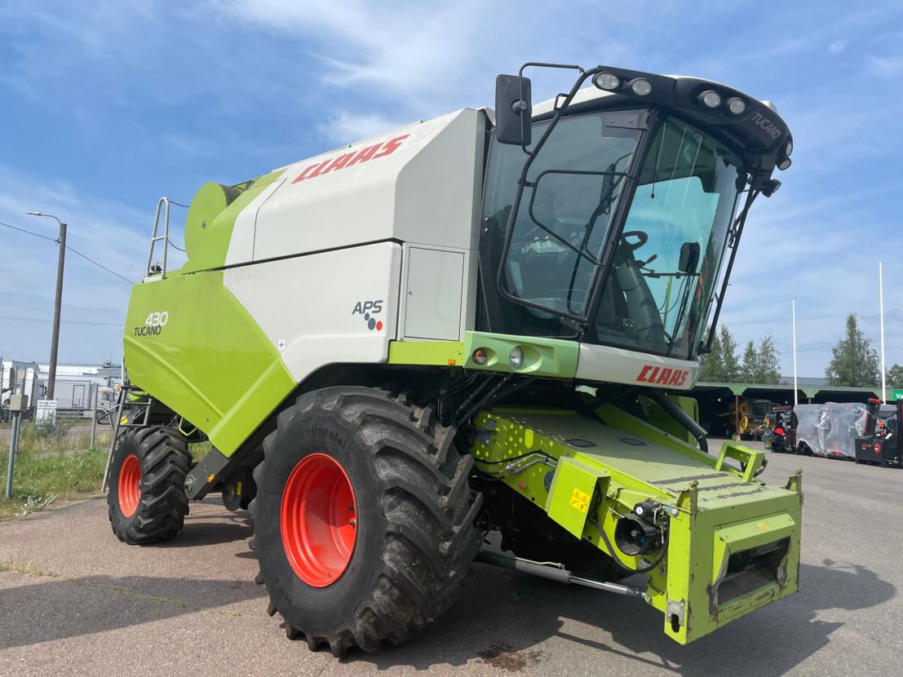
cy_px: 338
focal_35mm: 26
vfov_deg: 53.1
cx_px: 452
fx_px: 678
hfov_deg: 67.3
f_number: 1.6
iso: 32
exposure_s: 1/4132
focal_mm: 4.2
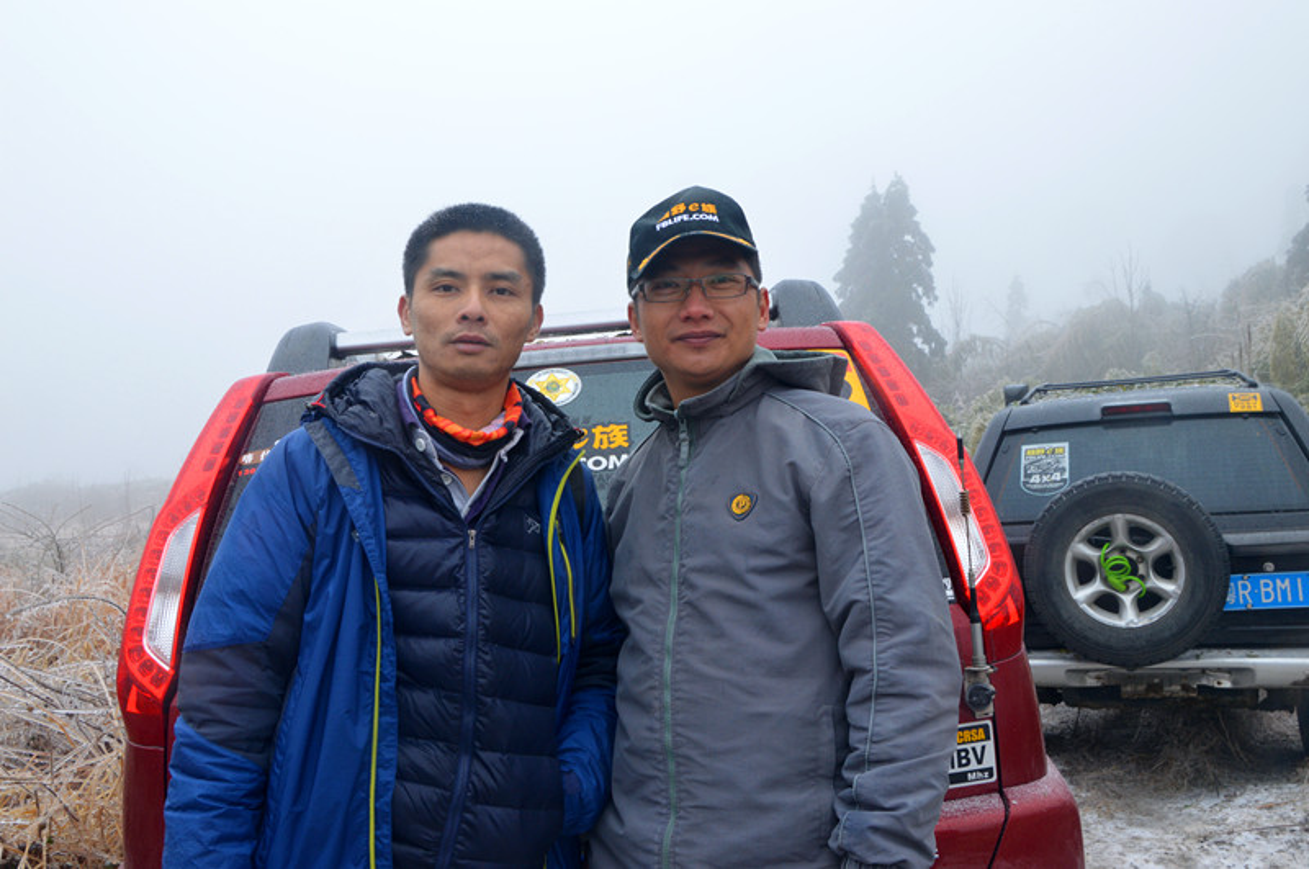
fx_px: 1307
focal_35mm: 36
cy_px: 434
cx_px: 654
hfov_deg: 53.2
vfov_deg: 36.8
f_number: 10
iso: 200
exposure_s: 1/20
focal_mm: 24
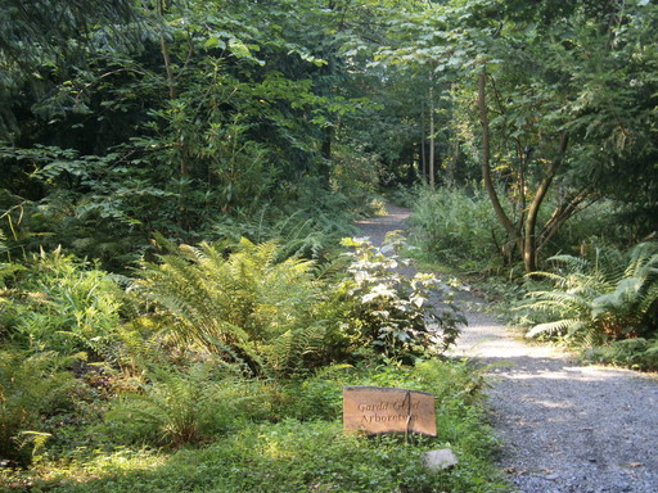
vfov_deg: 30.9
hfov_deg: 40.4
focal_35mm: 47
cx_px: 329
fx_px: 893
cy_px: 246
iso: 125
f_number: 3.4
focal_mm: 8.3
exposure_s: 1/40
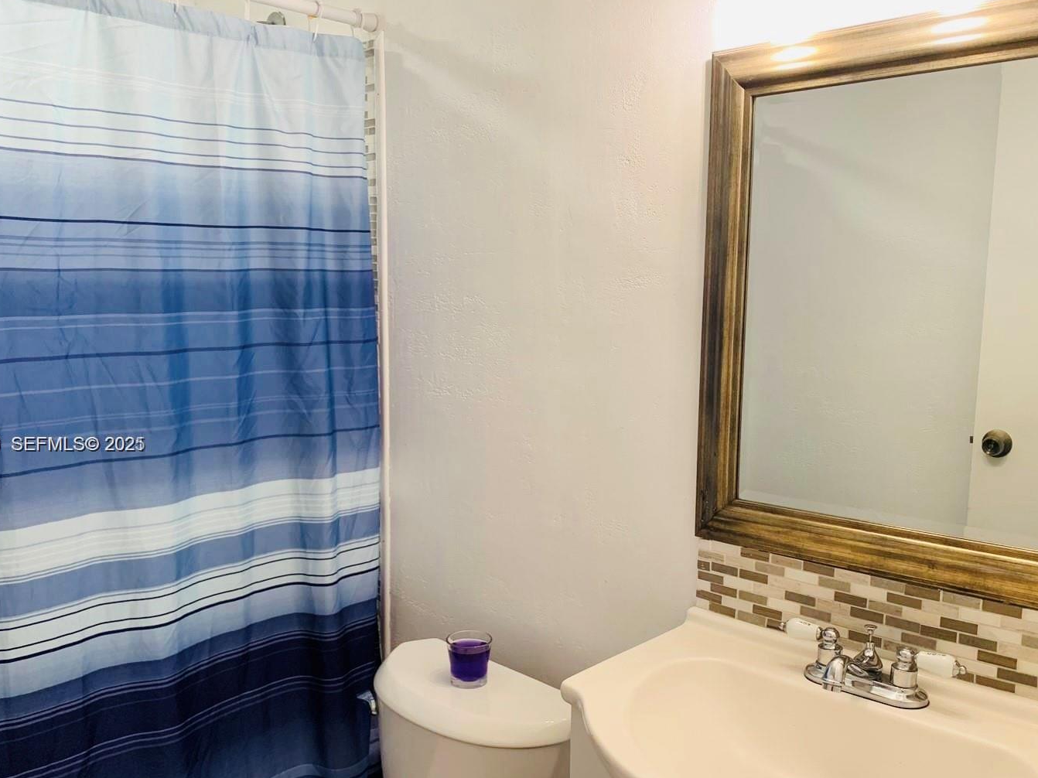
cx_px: 523
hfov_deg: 58.4
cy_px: 445
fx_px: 929
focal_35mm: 31
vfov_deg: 45.3
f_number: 1.8
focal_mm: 4.25
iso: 100
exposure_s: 1/60
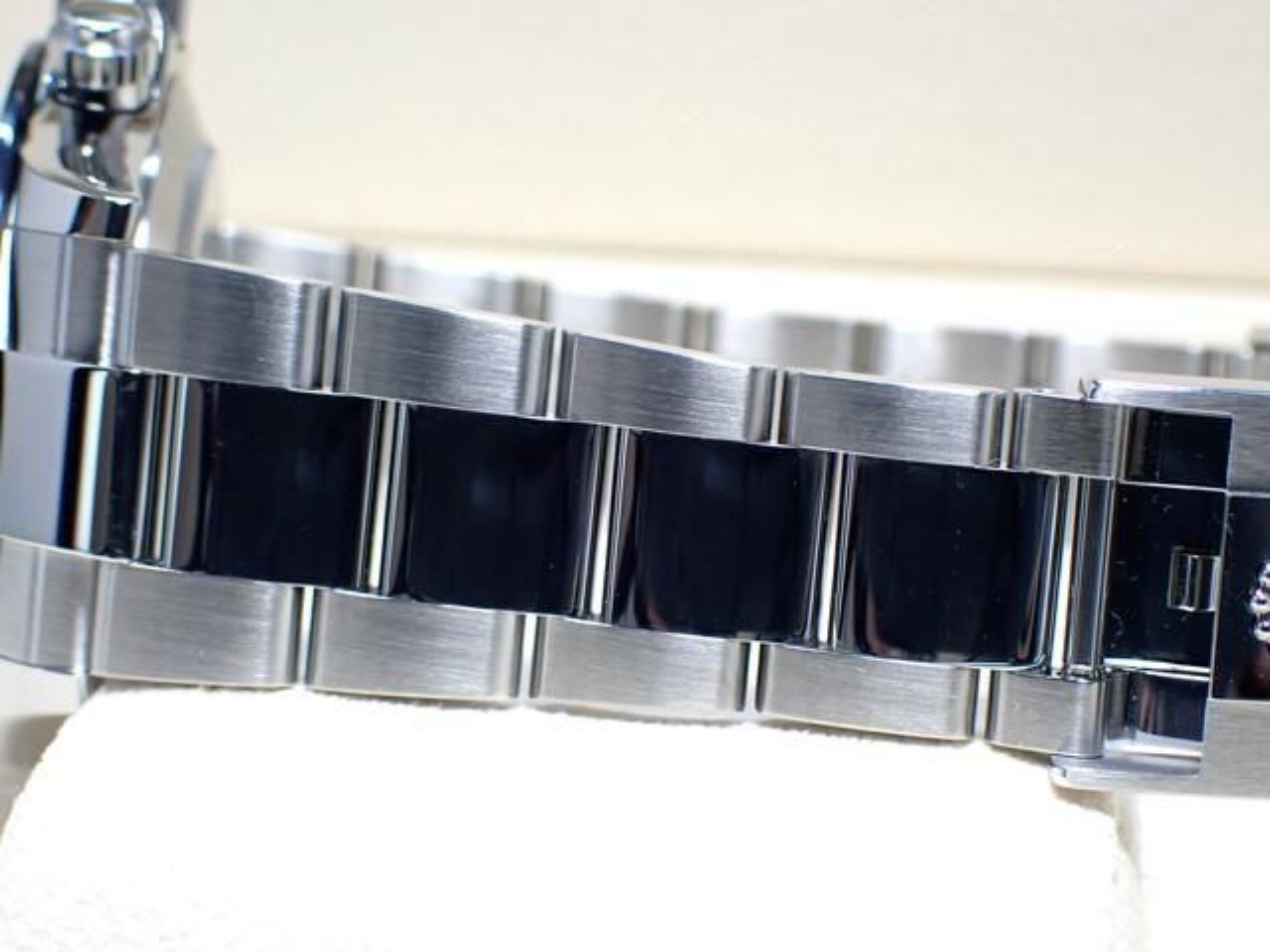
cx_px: 635
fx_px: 3229
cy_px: 476
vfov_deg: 16.8
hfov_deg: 22.3
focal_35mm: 88
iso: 400
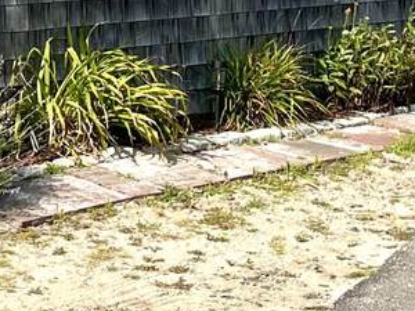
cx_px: -97
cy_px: -202
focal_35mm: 111
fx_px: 1331
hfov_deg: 16.9
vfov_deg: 12.5
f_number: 1.6
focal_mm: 5.1
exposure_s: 1/4484
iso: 50
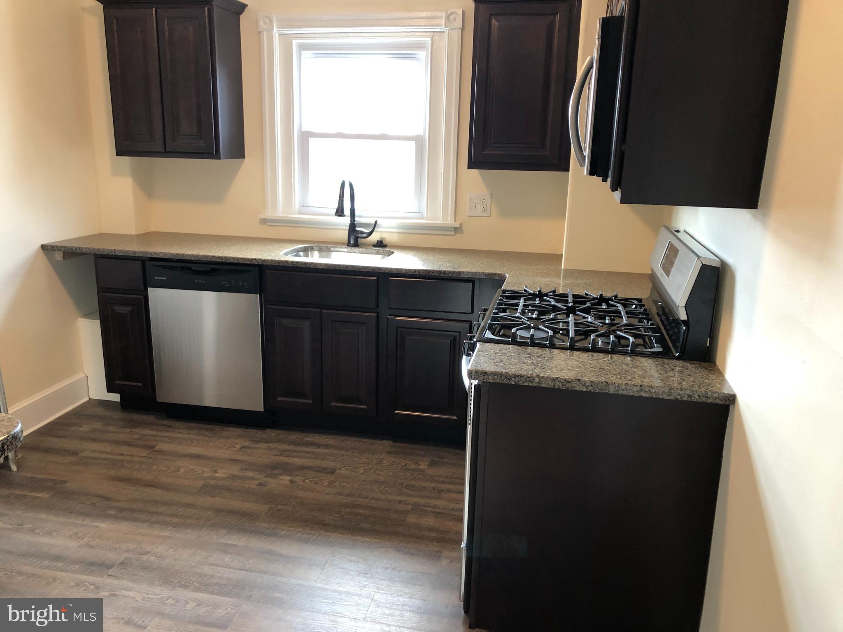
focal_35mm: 28
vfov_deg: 49.7
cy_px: 316
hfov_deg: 63.4
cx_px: 422
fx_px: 682
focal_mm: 3.99
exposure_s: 1/15
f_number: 1.8
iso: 40
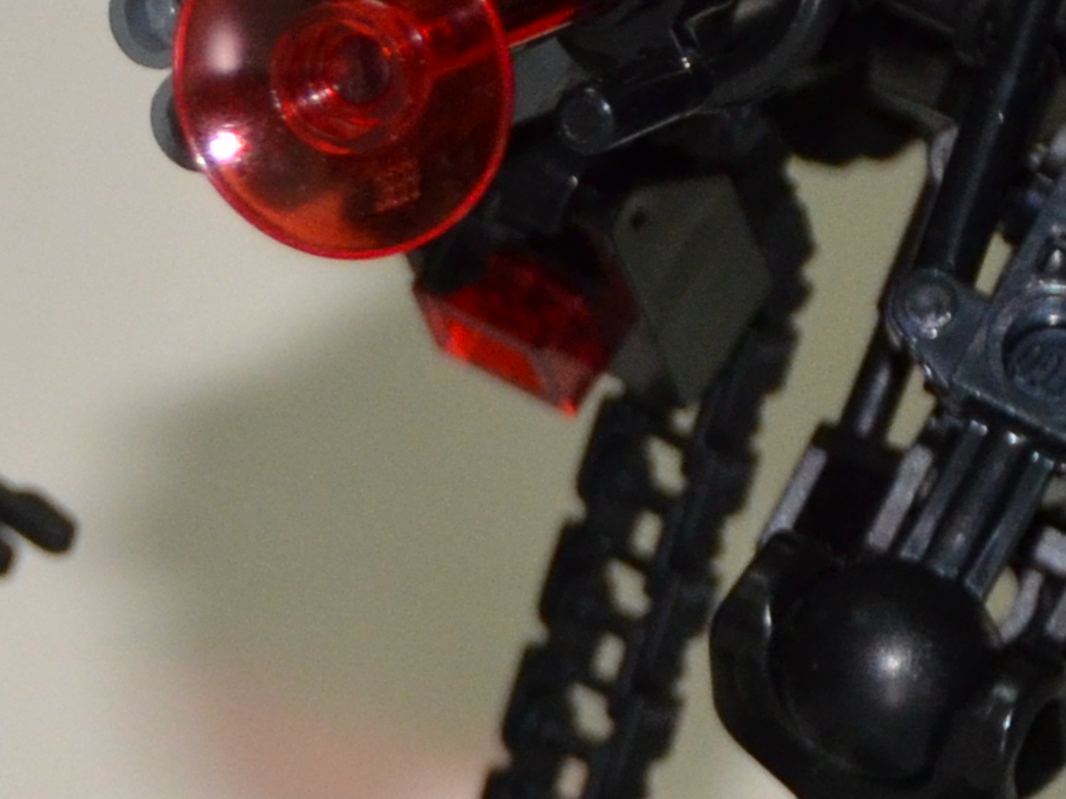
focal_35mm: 528
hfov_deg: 3.7
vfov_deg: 2.8
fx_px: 16257
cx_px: -640
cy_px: 94
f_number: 5
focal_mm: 58
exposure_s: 1/60
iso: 800
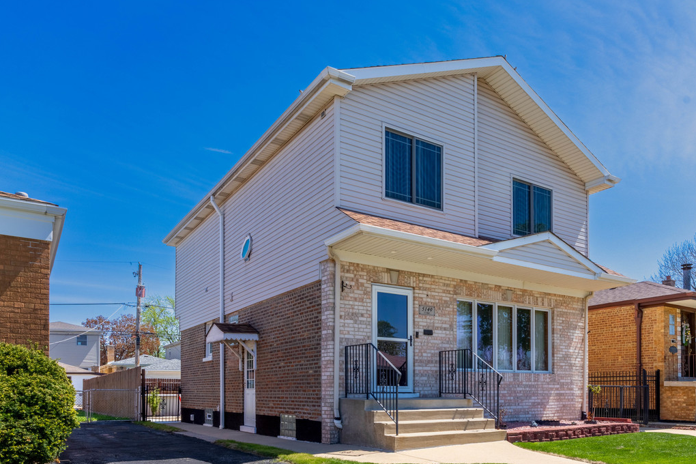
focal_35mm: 27
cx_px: 422
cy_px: 326
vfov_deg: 46.8
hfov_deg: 66.6
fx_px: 522
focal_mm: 17
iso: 160
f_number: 13
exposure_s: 1/1600
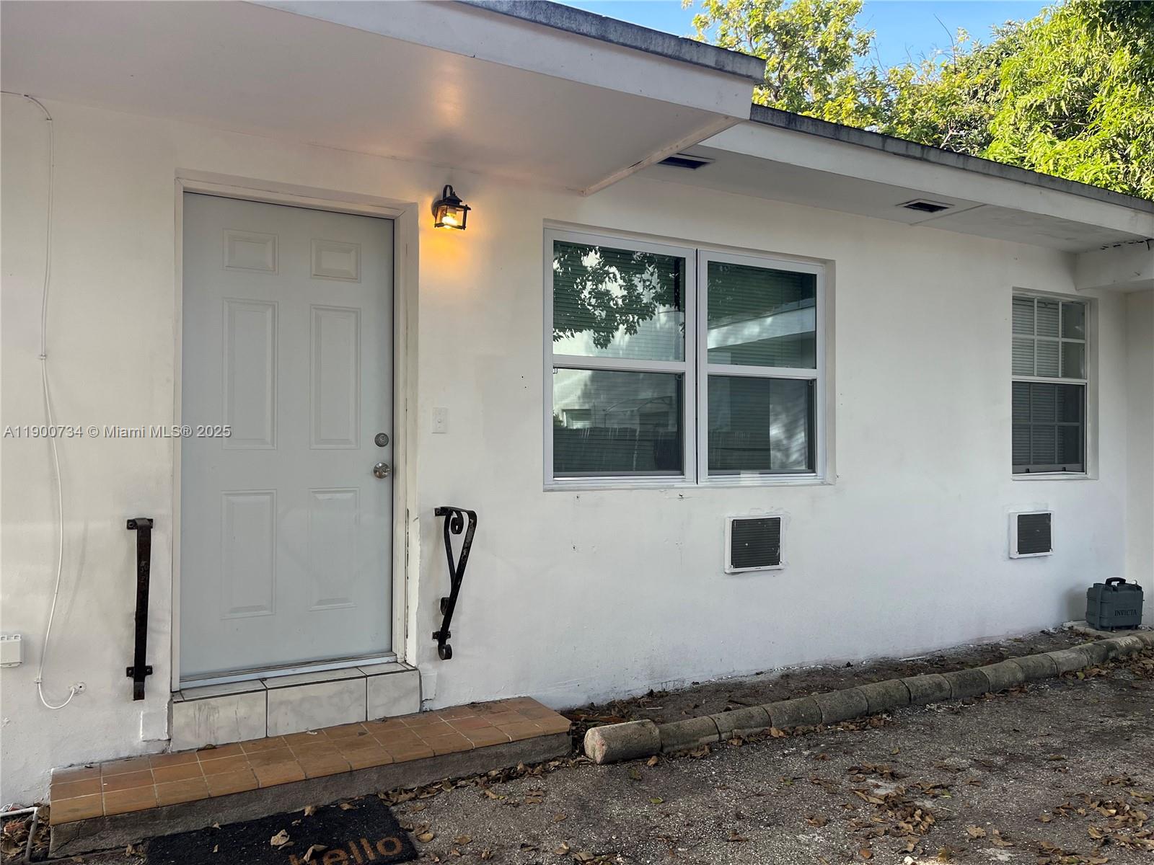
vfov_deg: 53.1
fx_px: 867
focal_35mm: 26
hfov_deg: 67.3
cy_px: 432
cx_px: 577
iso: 50
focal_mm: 5.1
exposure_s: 1/317
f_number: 1.6
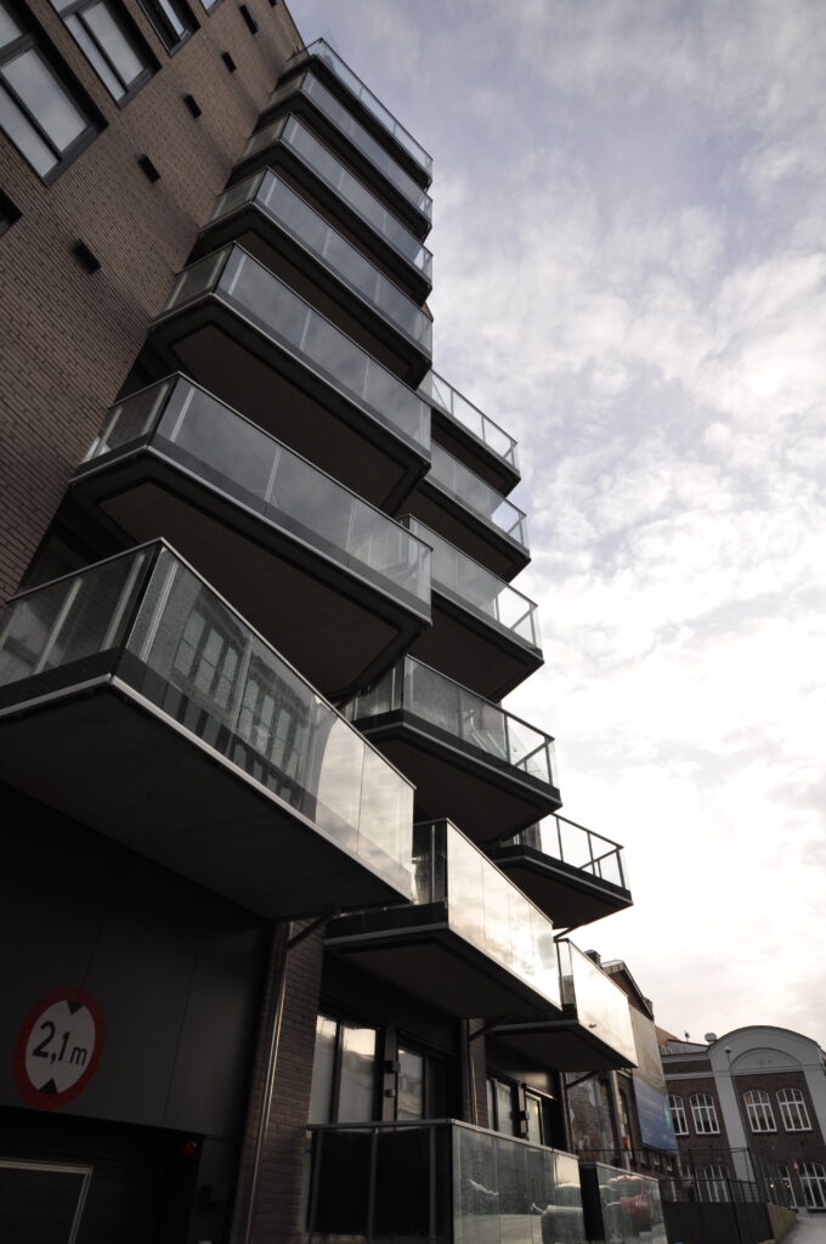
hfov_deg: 59.4
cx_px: 413
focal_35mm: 21
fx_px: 725
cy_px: 622
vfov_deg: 81.3
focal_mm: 14
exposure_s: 1/250
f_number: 8
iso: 200
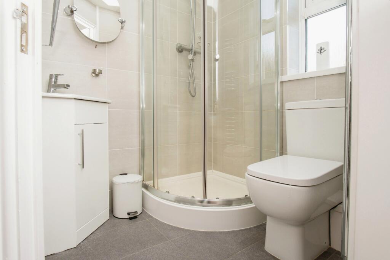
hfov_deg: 90.0
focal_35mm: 18
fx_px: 195
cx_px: 195
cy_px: 130
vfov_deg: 67.4
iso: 800
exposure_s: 1/200
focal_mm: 12
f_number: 7.1
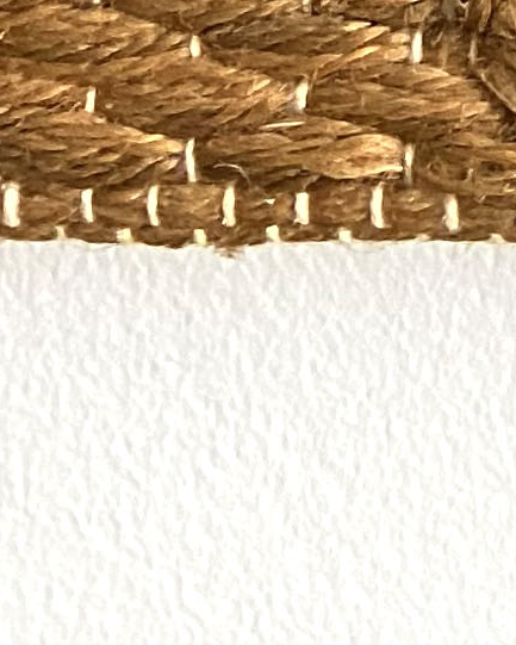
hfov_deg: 7.1
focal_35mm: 189
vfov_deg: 7.7
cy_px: -1729
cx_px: 1709
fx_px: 3607
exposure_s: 1/60
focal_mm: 4.25
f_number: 1.8
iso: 200
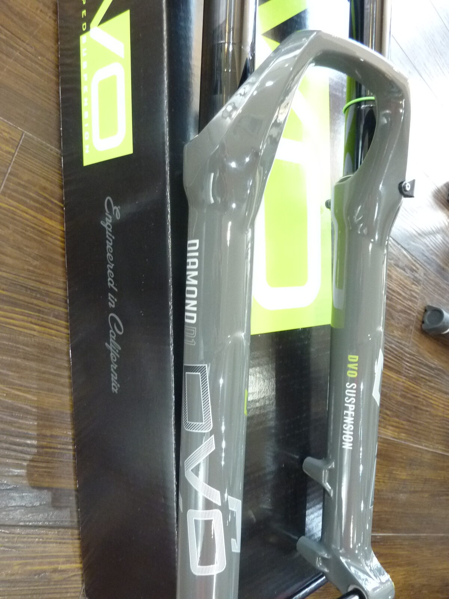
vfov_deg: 69.4
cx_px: 224
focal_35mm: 25
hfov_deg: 54.9
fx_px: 432
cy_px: 300
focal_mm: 4.1
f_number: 3.3
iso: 400
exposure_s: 1/15
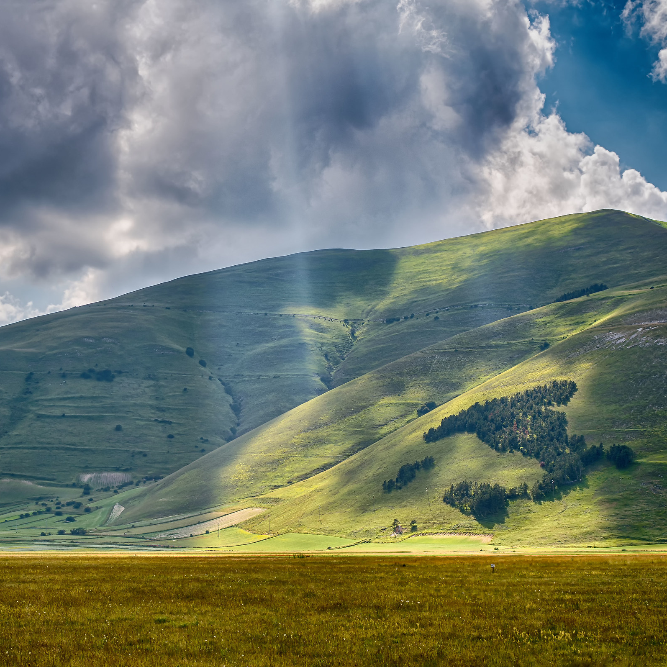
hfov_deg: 26.8
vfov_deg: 26.9
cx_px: 266
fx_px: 1395
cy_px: 334
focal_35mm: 64
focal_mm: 50
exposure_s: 1/2500
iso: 100
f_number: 3.5
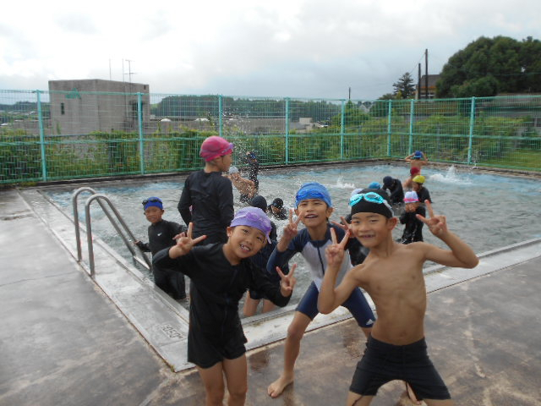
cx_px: 270
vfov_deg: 46.8
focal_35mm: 30
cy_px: 203
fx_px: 469
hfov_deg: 60.0
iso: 80
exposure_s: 1/640
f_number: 3.4
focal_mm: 5.1
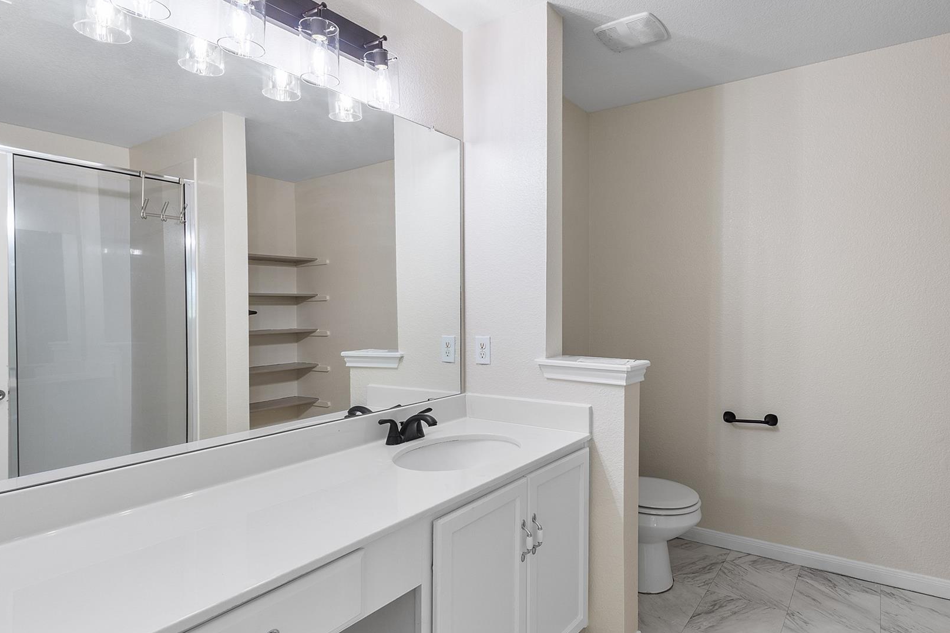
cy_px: 382
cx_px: 546
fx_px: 501
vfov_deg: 63.9
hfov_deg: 86.3
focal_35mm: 19
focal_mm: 10
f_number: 9
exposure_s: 1/30
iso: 100
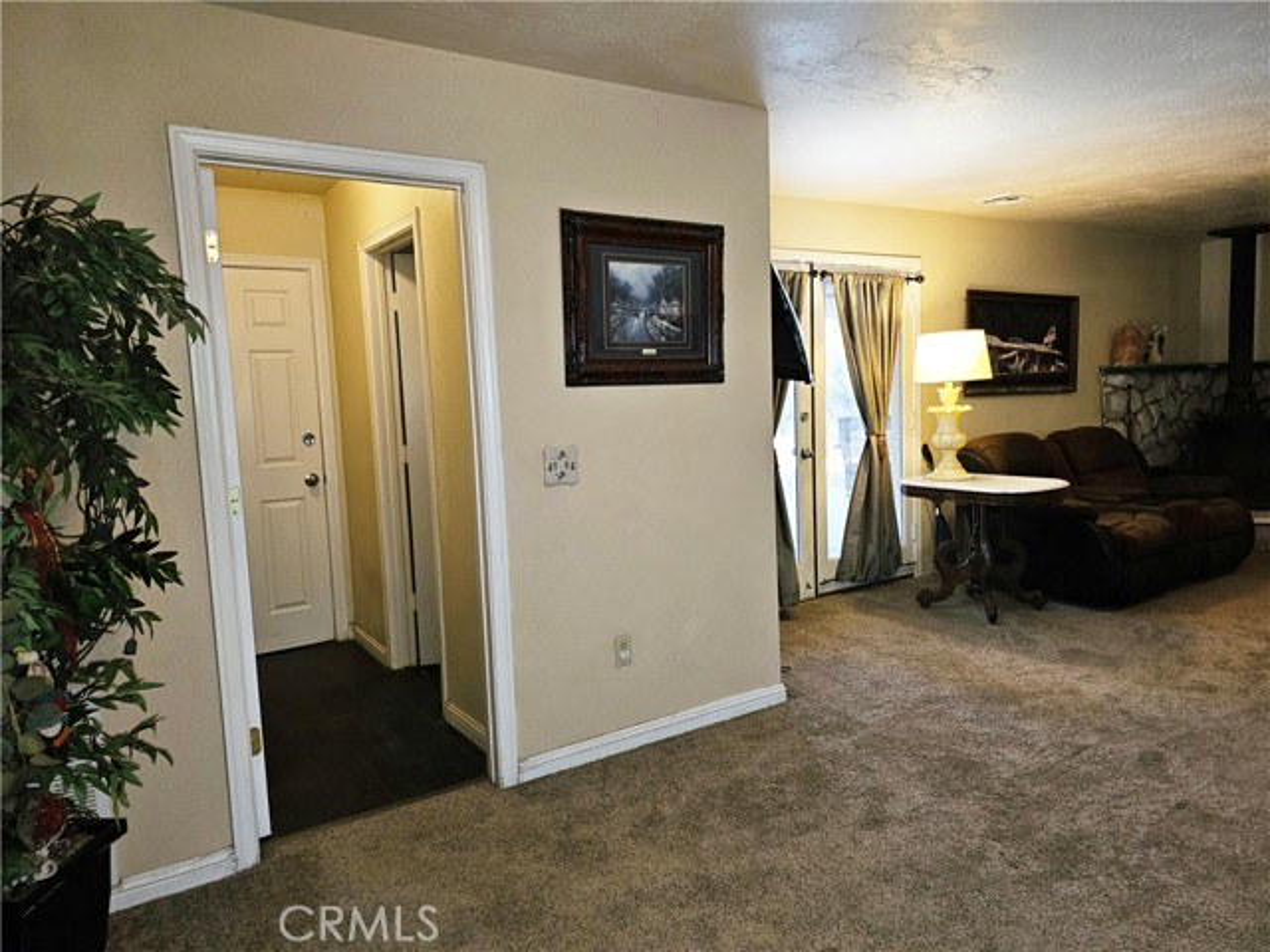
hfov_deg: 73.9
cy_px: 476
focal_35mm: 23
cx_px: 635
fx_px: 844
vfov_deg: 58.9
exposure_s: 1/24
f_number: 1.7
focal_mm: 6.3
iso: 125
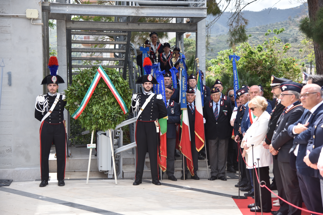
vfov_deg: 20.9
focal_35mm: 65
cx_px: 162
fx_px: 583
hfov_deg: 30.9
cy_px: 108
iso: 400
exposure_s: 1/1600
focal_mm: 65
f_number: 4
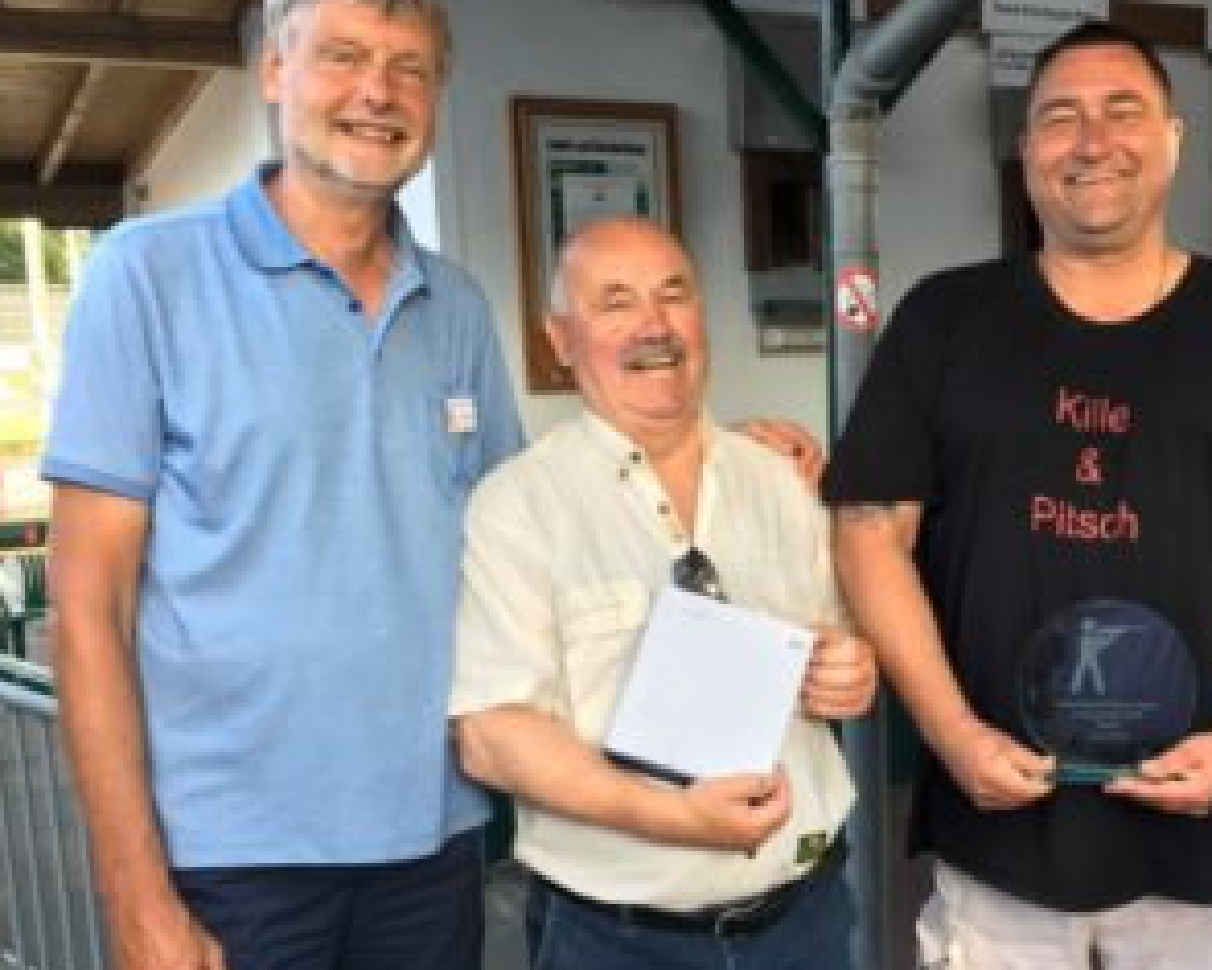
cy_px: 645
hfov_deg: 39.5
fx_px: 1650
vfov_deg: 32.5
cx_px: 879
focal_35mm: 46
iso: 25
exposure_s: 1/100
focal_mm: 4.15
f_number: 2.2
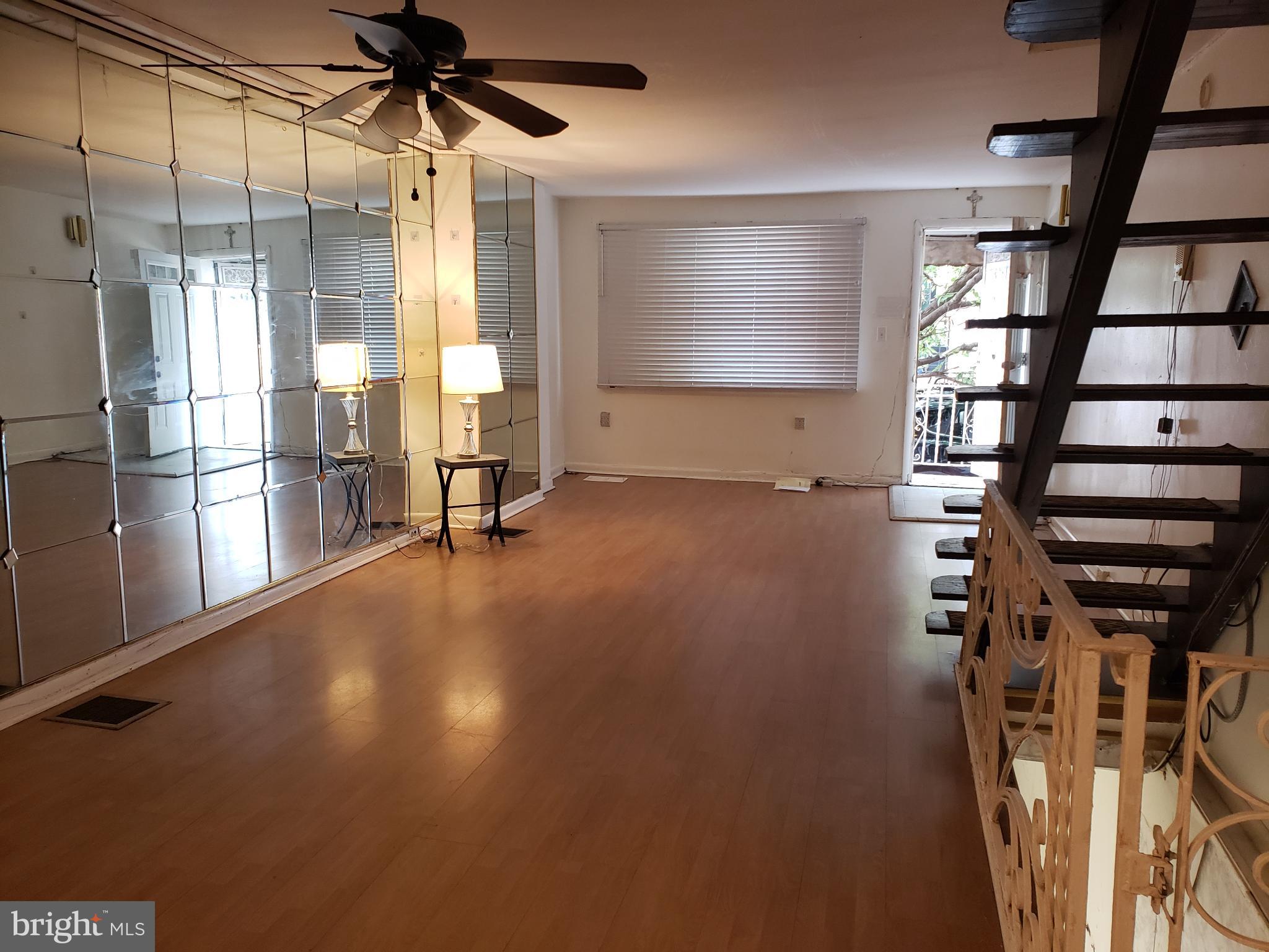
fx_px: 953
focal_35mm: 26
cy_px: 476
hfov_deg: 67.3
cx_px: 634
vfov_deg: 53.1
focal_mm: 4.3
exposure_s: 1/24
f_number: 2.4
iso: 320
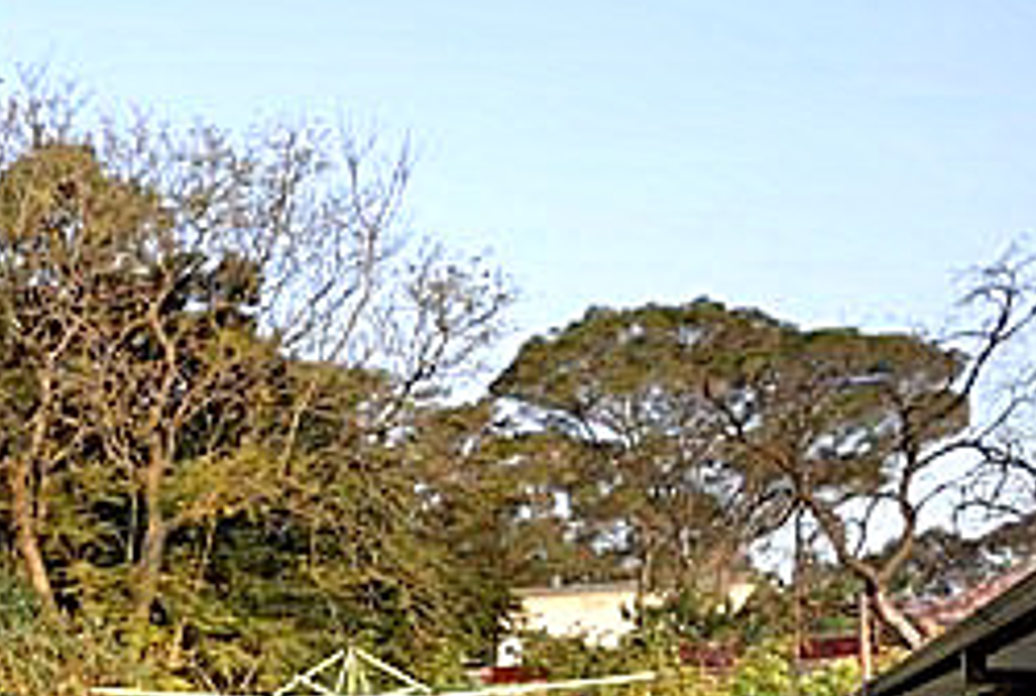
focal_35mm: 48
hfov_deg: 27.9
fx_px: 1385
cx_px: -514
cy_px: 808
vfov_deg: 25.6
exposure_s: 1/5
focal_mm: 10
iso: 100
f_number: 7.1
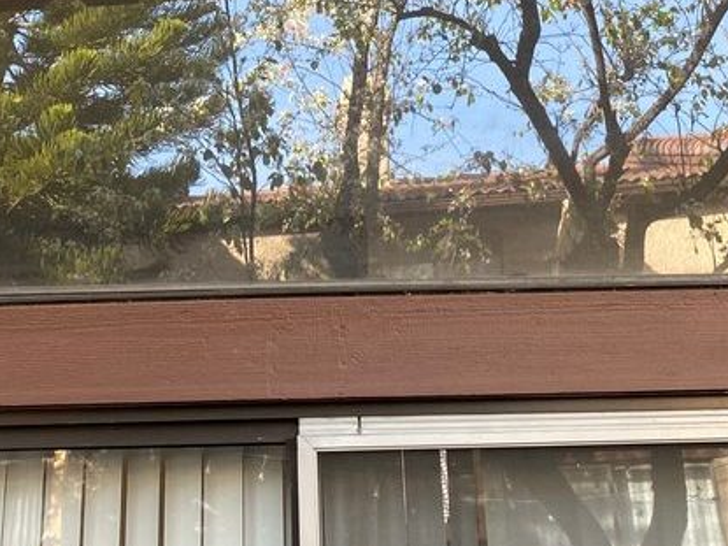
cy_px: 279
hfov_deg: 40.3
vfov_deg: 30.9
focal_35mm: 47
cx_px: 305
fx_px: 988
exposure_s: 1/121
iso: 64
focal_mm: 4.25
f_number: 1.8
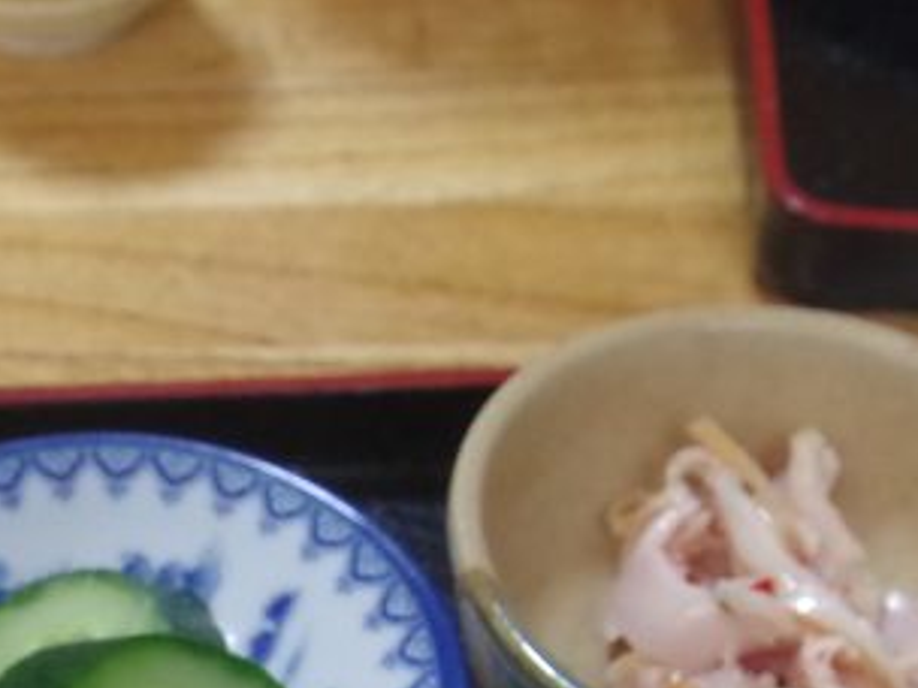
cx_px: 35
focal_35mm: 104
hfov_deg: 18.5
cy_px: 943
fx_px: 2758
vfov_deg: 13.6
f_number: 5.6
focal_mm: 21.88
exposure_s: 1/20
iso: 3200
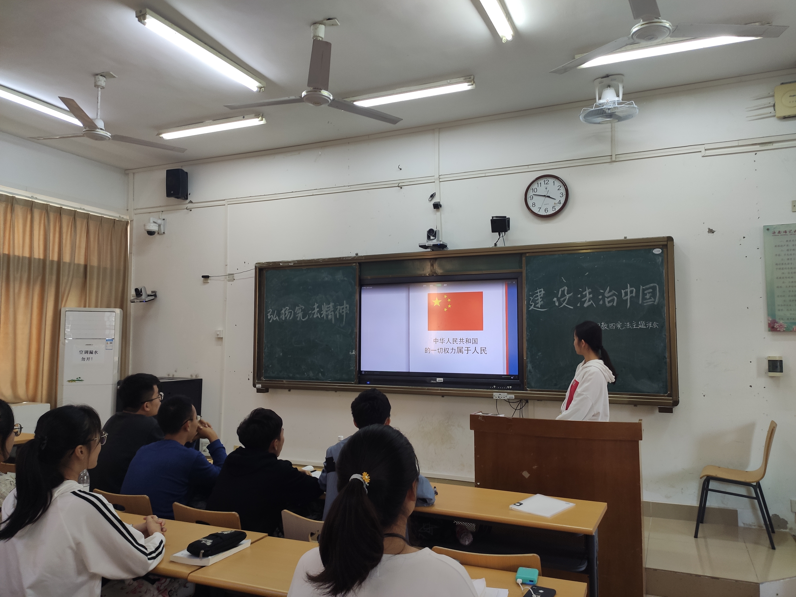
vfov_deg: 53.1
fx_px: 598
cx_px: 398
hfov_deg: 67.3
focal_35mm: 26
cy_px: 298
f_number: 1.75
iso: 256
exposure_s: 1/50
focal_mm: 4.77
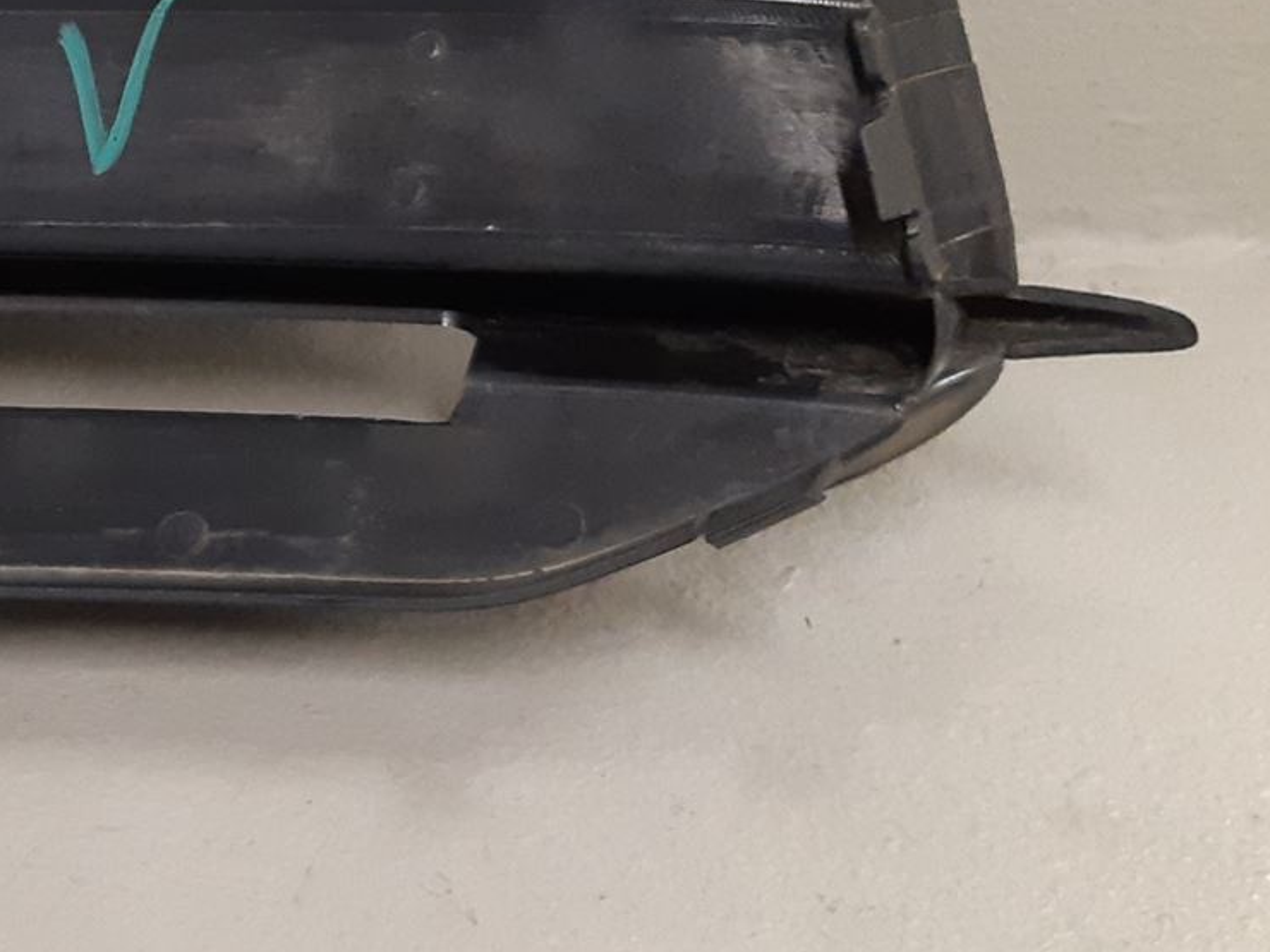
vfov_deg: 20.0
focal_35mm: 72
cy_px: 91
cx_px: -415
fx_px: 2642
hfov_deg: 23.6
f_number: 1.7
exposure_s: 1/50
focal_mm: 3.93
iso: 250
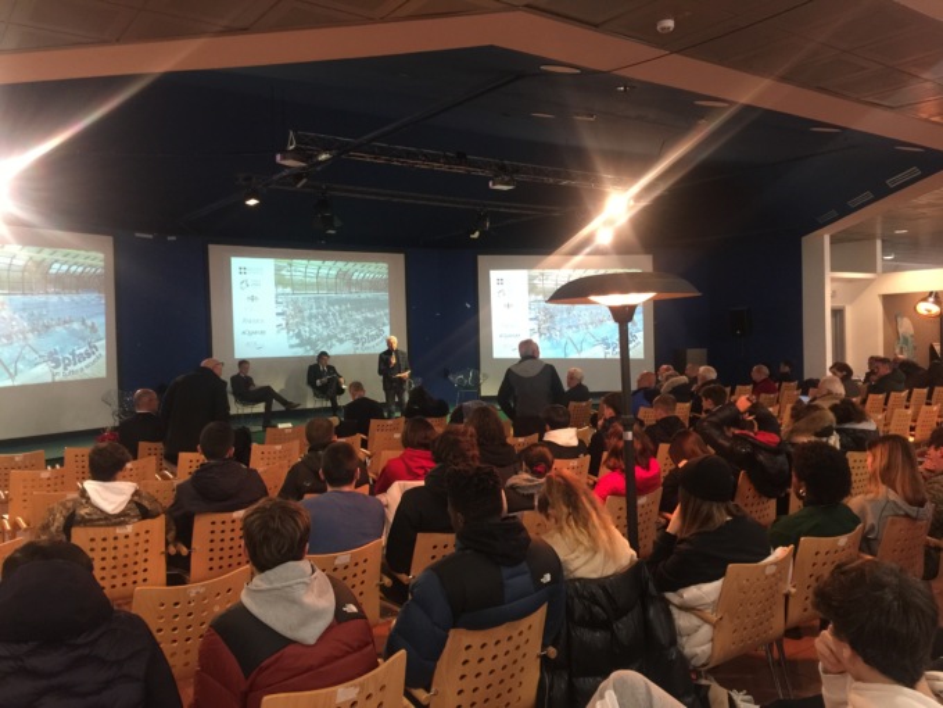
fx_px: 790
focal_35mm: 29
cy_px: 354
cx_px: 472
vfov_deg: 48.2
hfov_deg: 61.7
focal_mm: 4.15
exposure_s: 1/10
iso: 100
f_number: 2.2
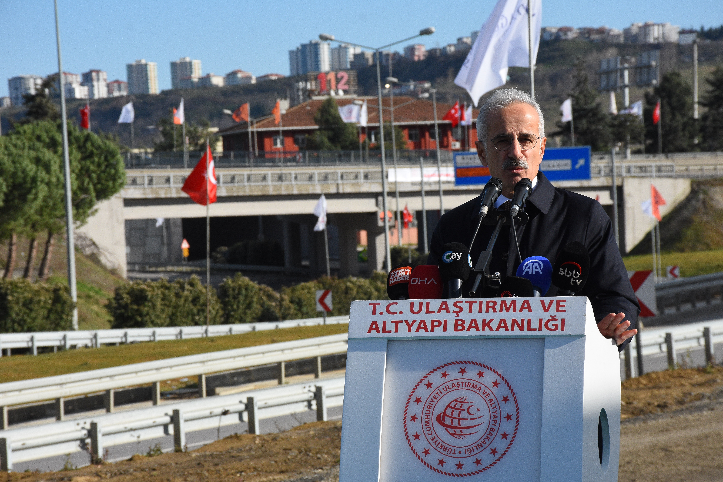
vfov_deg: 9.6
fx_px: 2862
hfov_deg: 14.4
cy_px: 241
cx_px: 362
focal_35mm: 142
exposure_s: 1/2000
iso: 1000
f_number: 11
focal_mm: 95
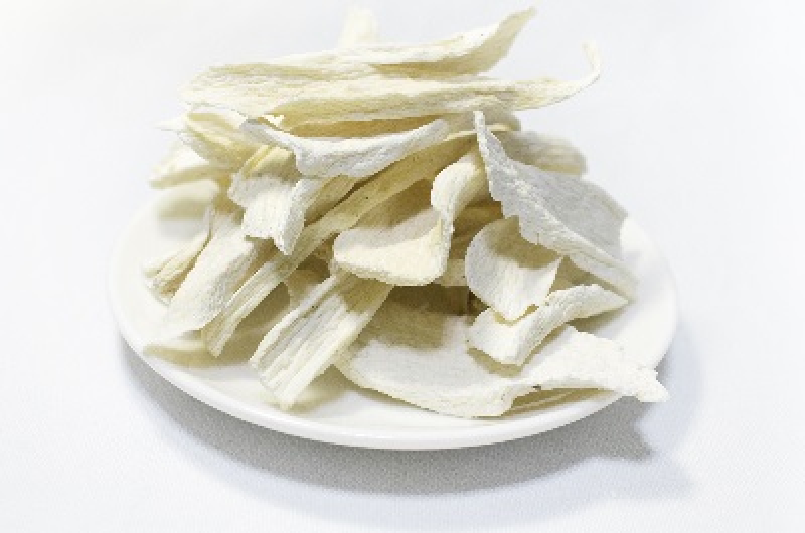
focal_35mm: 39
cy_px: 266
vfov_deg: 34.1
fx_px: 870
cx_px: 402
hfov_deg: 49.6
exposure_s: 1/125
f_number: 4.5
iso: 800
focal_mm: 26
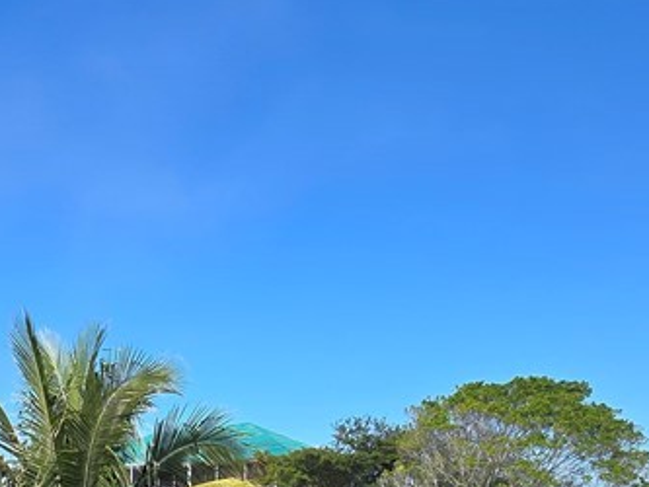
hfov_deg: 43.1
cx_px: 74
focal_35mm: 40
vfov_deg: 29.8
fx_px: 750
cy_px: 612
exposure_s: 1/1994
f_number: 2.2
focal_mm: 2.2
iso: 50
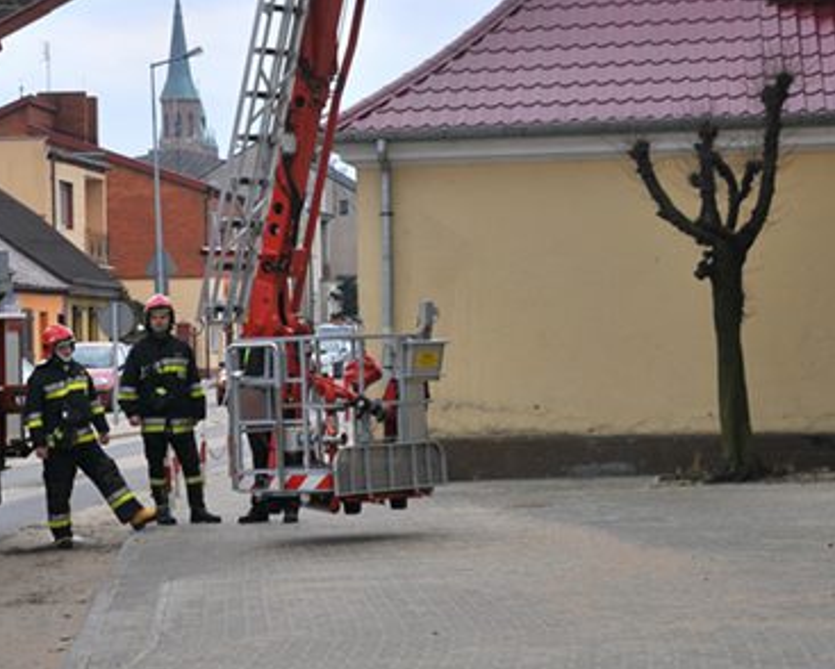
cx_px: 214
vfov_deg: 11.5
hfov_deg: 14.3
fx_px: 3313
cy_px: 236
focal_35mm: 134
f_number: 4.5
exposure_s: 1/250
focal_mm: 50
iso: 200
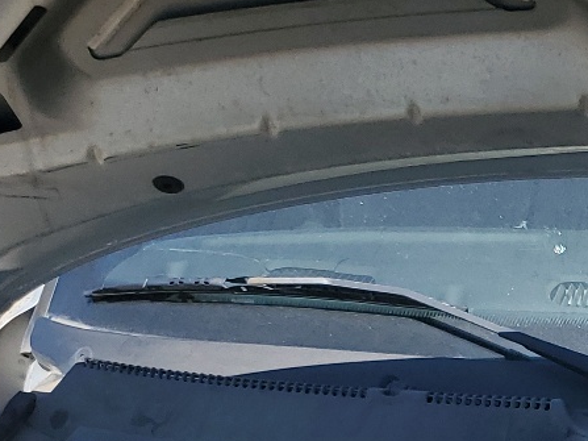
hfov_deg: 19.6
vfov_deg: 14.8
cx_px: 741
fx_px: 1579
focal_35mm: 93
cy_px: 658
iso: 50
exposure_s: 1/2500
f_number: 1.5
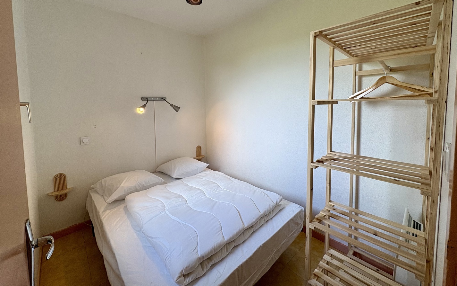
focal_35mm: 15
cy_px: 115
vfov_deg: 74.0
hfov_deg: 101.5
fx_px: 187
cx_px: 231
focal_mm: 2.22
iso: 64
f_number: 2.2
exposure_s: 1/100
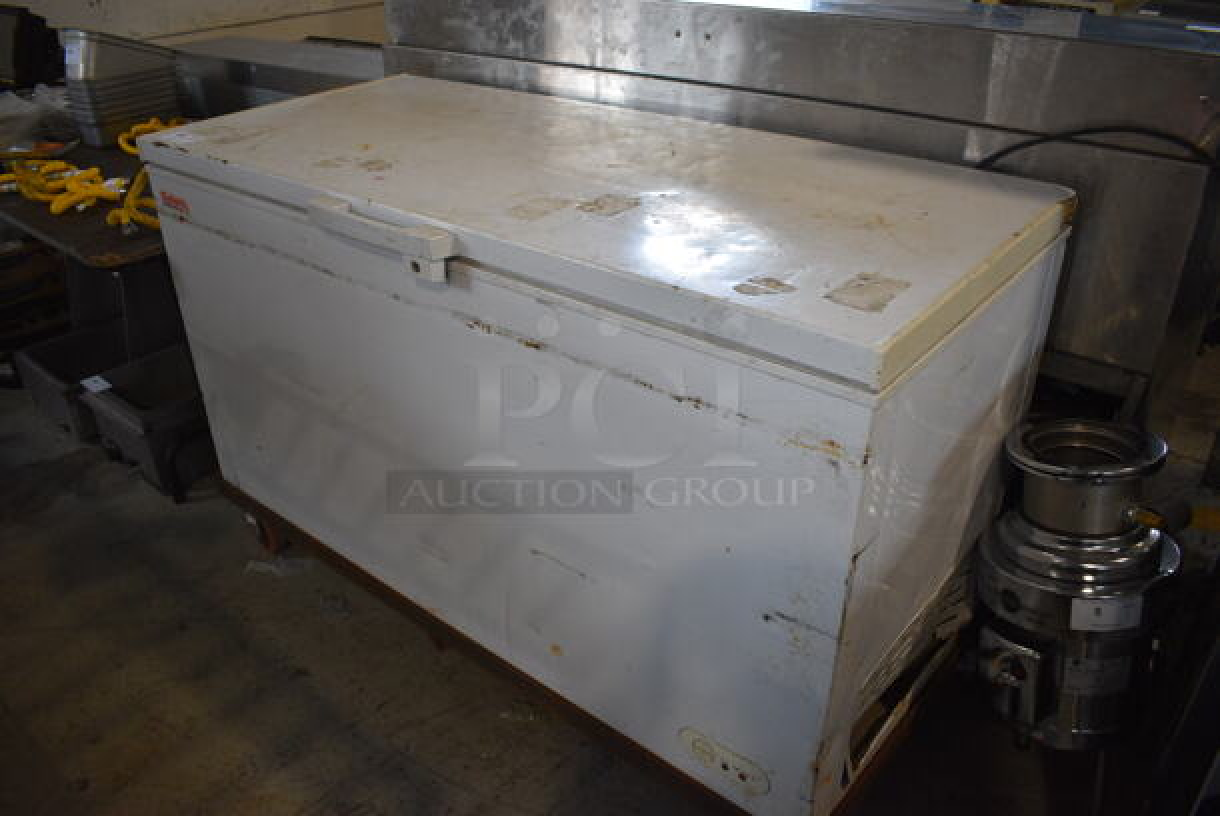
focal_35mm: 27
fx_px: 916
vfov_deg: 48.0
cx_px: 610
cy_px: 408
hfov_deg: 67.3
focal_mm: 18
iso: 800
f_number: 3.5
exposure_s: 1/250
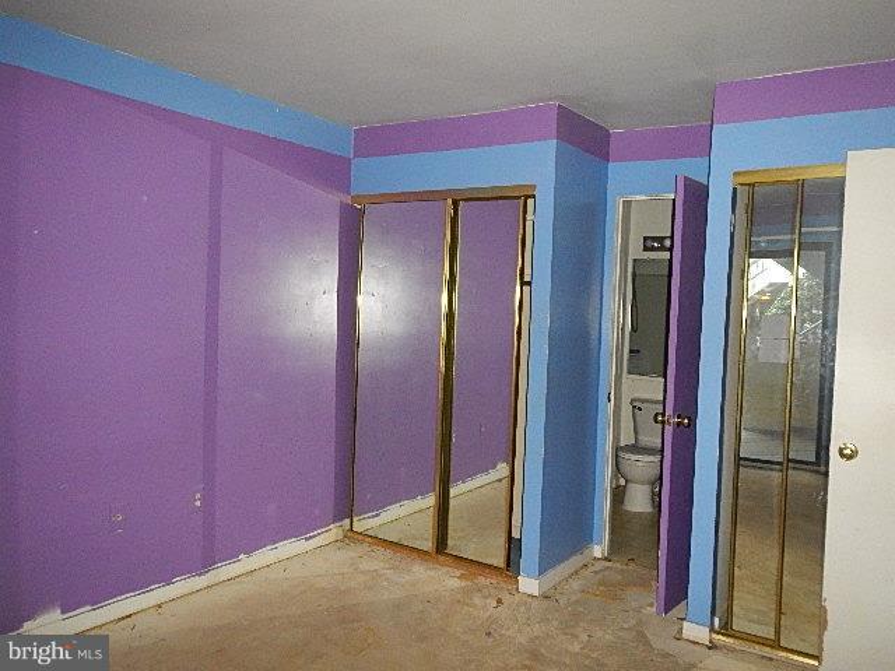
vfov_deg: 49.7
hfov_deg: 63.4
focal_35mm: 28
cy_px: 336
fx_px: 724
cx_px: 448
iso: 800
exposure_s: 1/30
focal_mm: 5
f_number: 3.9
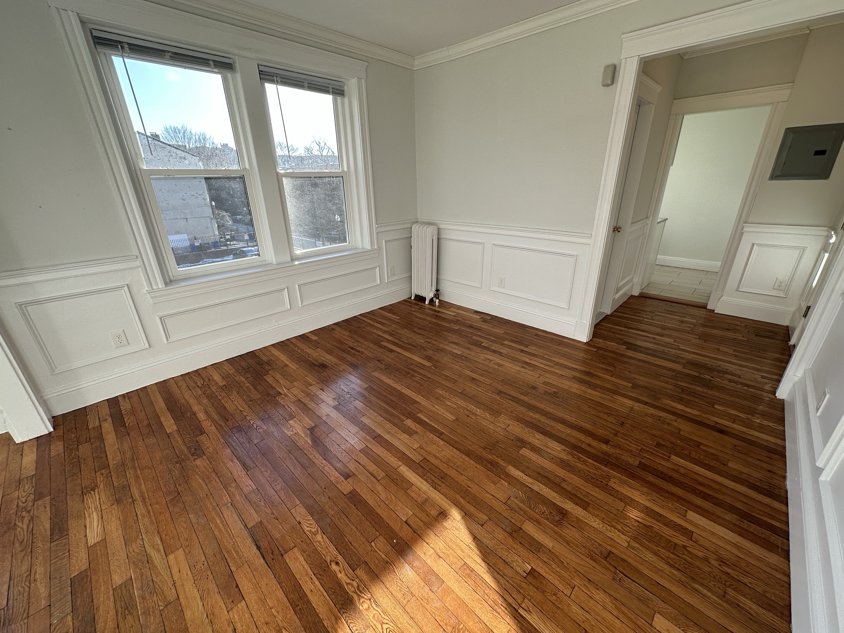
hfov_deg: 102.1
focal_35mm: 14
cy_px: 316
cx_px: 422
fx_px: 341
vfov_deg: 85.7
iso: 40
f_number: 2.2
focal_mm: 2.22
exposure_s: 1/186
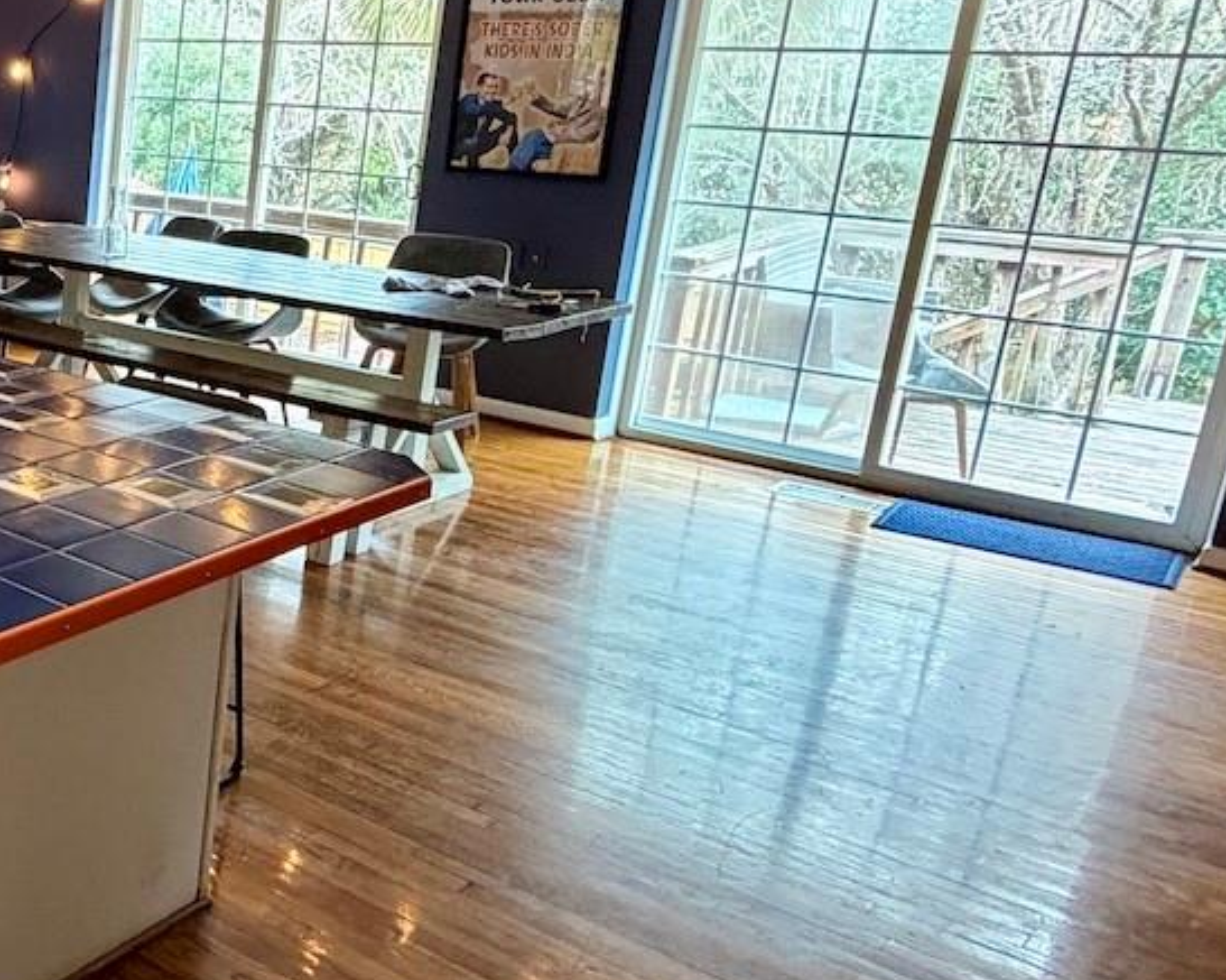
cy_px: 381
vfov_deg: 37.1
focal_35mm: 40
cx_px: -289
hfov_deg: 35.0
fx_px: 1451
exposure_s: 1/60
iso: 400
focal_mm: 2.22
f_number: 2.2
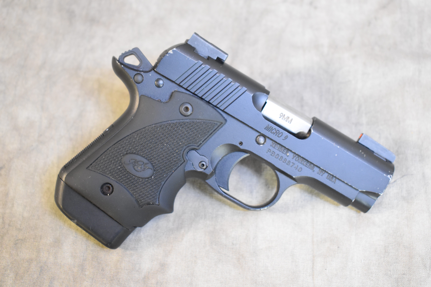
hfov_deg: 37.9
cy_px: 144
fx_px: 628
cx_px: 216
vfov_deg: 25.8
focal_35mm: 52
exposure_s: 1/25
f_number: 4.5
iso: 3200
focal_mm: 35
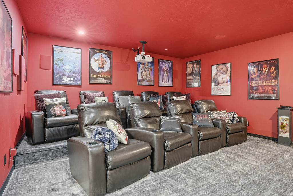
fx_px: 147
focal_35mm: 18
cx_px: 146
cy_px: 98
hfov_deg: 90.0
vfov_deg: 67.4
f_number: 9
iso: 250
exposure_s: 1/5
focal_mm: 18
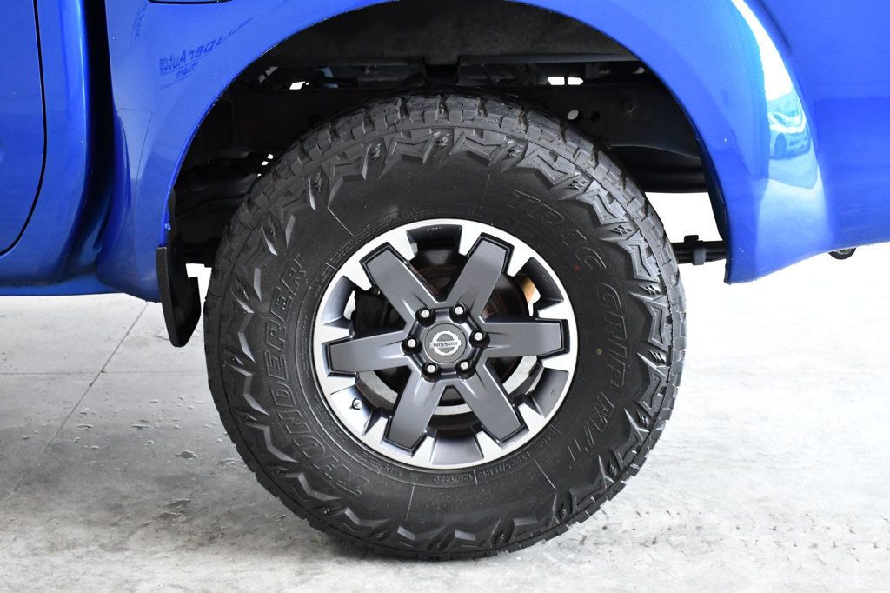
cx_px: 445
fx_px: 1260
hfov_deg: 38.9
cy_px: 296
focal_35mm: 51
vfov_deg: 26.5
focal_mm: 34
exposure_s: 1/250
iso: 2500
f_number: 8
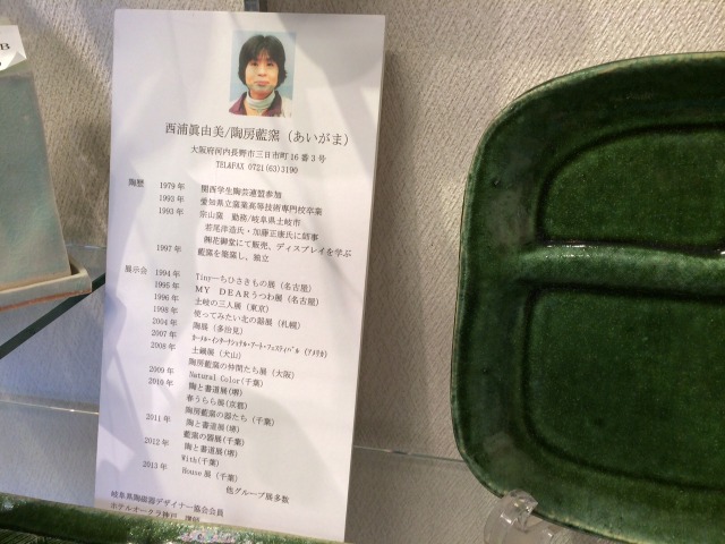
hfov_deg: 60.0
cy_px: 272
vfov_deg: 46.8
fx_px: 628
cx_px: 362
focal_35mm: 30
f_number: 2.2
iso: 64
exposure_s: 1/33
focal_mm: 4.12
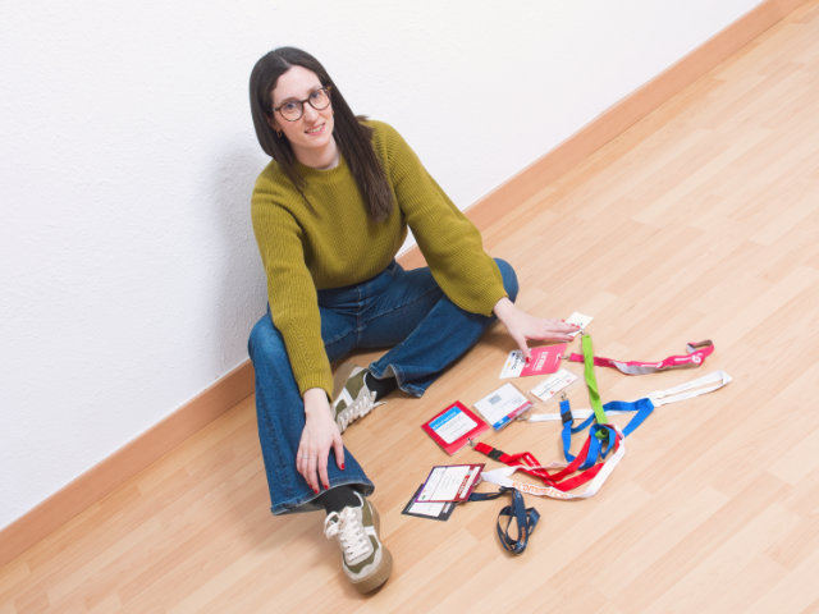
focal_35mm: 44
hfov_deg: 42.9
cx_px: 410
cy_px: 307
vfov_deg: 32.9
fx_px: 1041
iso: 400
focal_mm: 22
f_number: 5.6
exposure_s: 1/60
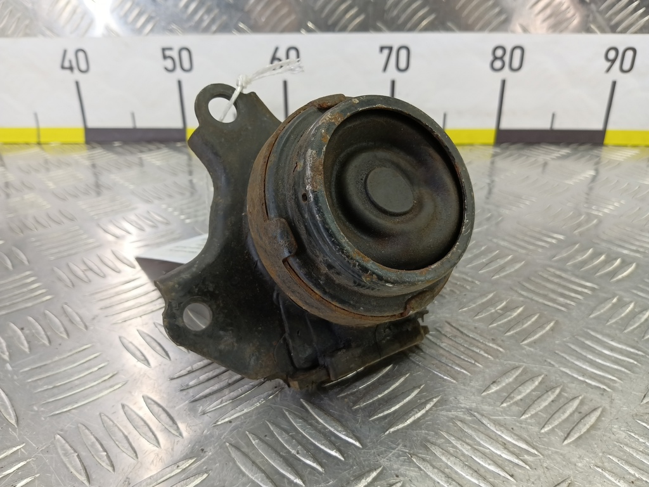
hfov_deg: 73.9
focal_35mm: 23
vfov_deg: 58.9
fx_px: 431
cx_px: 324
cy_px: 244
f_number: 1.6
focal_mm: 4.11
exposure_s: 1/50
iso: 164
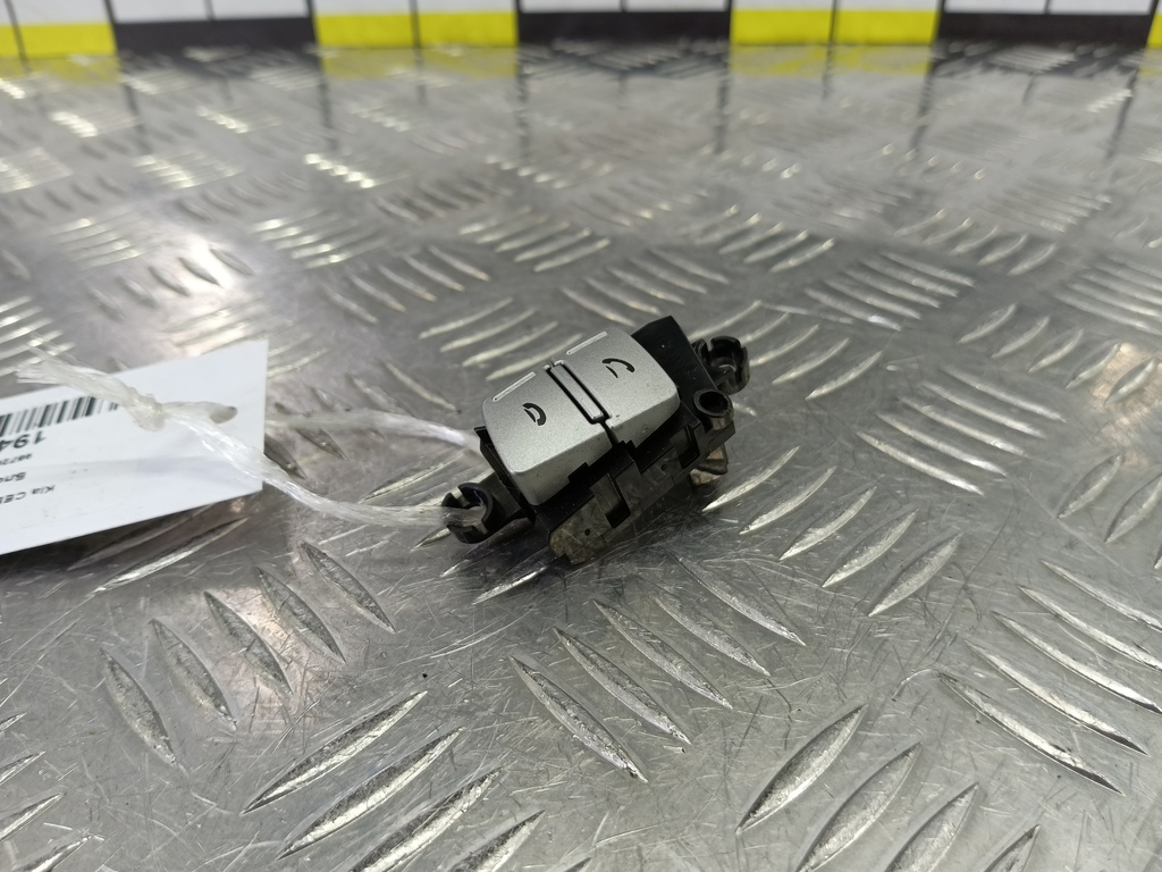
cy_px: 436
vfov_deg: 58.9
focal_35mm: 23
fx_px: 772
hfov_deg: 73.9
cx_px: 581
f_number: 1.6
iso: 113
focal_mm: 4.11
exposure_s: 1/50
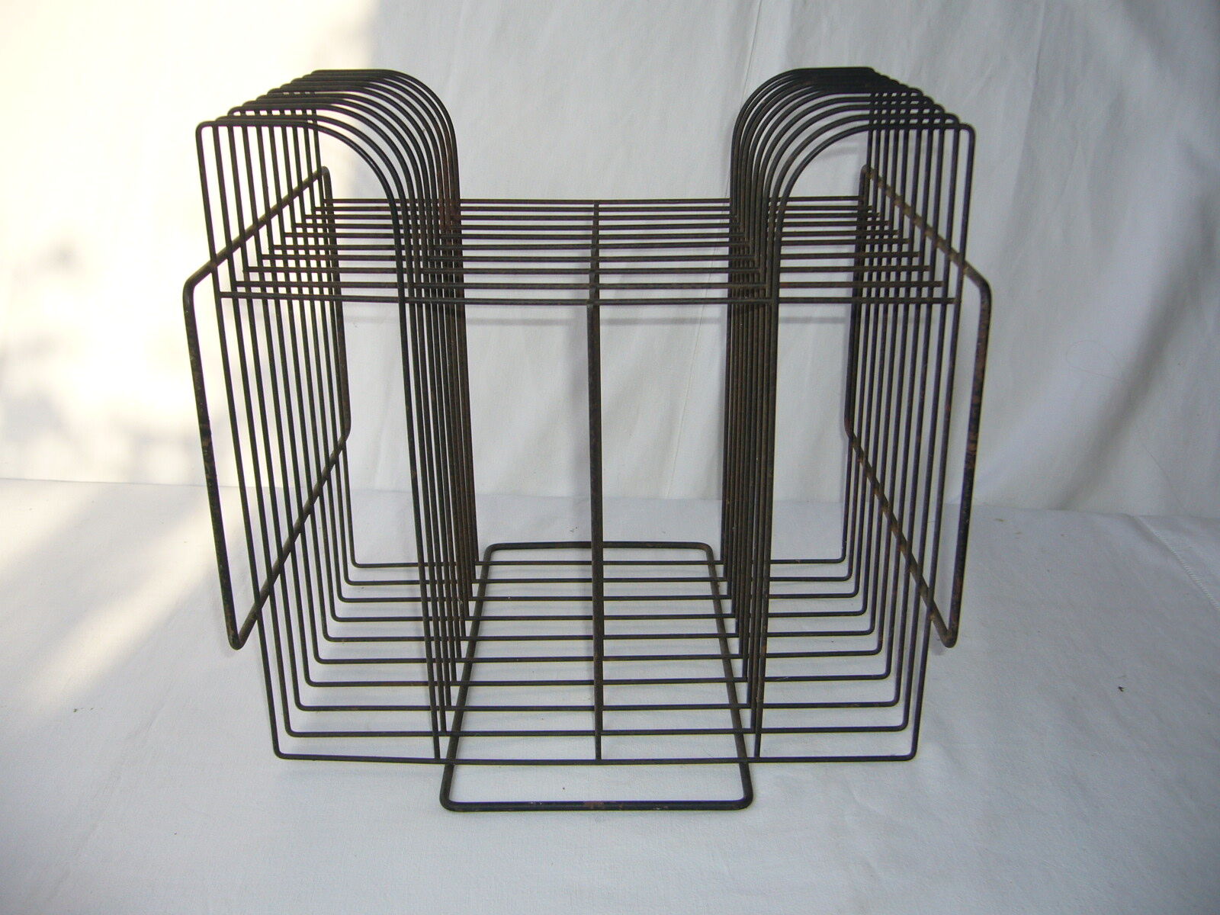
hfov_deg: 52.6
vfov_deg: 40.7
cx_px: 610
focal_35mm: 35
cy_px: 458
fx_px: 1234
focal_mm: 5.8
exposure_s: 1/500
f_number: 2.8
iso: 80
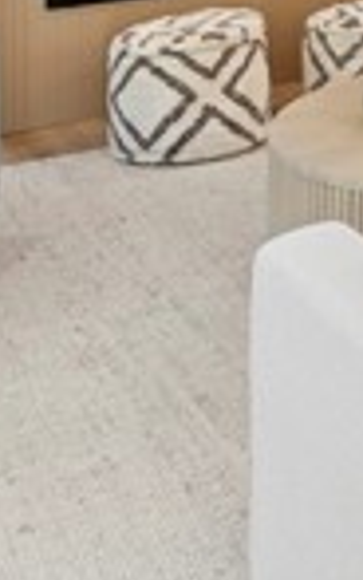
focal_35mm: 71
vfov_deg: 24.0
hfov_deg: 15.7
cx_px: 651
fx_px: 1123
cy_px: -243
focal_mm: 16
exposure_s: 1/3.33
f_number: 9
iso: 125
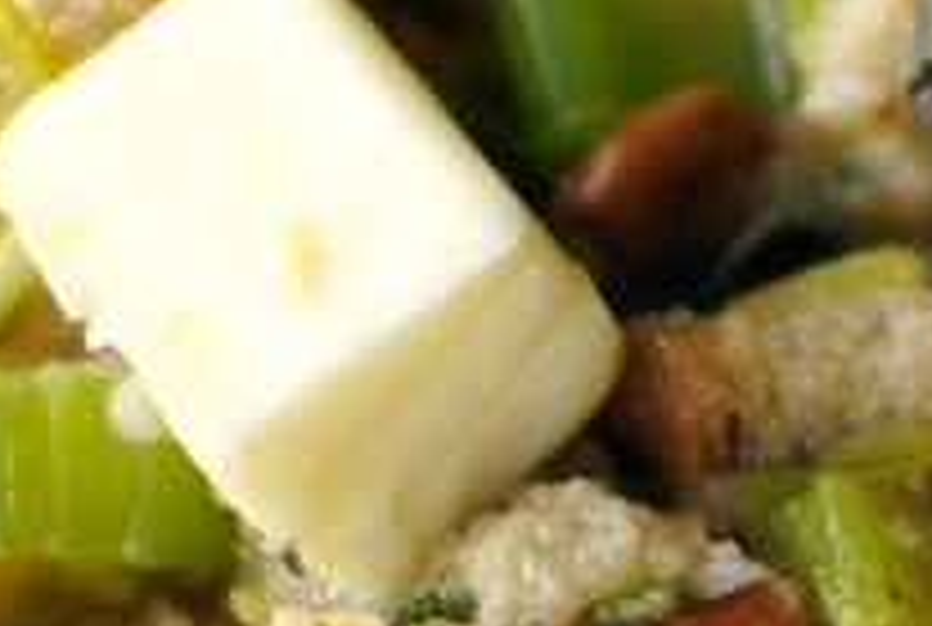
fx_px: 9508
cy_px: 435
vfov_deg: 3.8
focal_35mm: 366
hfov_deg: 5.6
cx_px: 639
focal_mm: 35
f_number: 2.5
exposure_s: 1/80
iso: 125
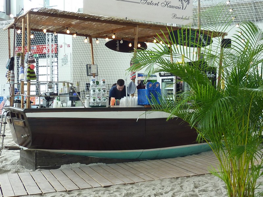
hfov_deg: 42.1
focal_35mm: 45
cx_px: 132
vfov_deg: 32.2
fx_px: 342
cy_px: 98
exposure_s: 1/30
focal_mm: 4.1
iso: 100
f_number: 3.3
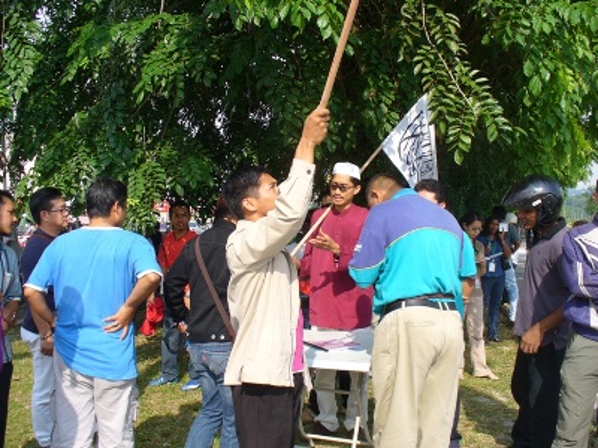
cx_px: 299
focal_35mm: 37
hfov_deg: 50.1
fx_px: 639
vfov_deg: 38.7
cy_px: 224
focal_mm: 6.1
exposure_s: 1/200
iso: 80
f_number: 5.6
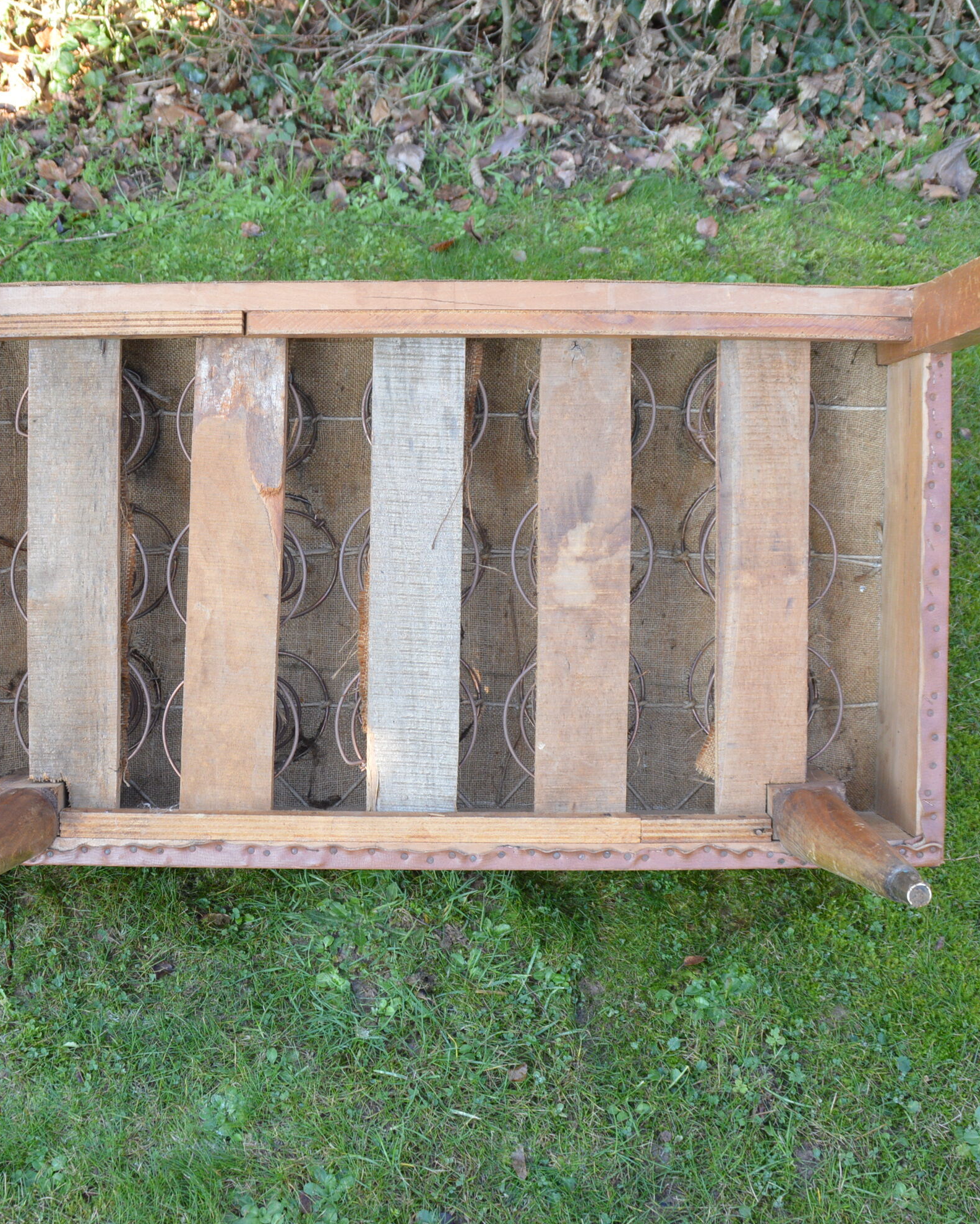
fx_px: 1704
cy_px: 611
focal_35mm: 47
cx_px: 407
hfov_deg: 32.0
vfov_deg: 39.5
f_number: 5.6
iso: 400
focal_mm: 22
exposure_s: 1/125
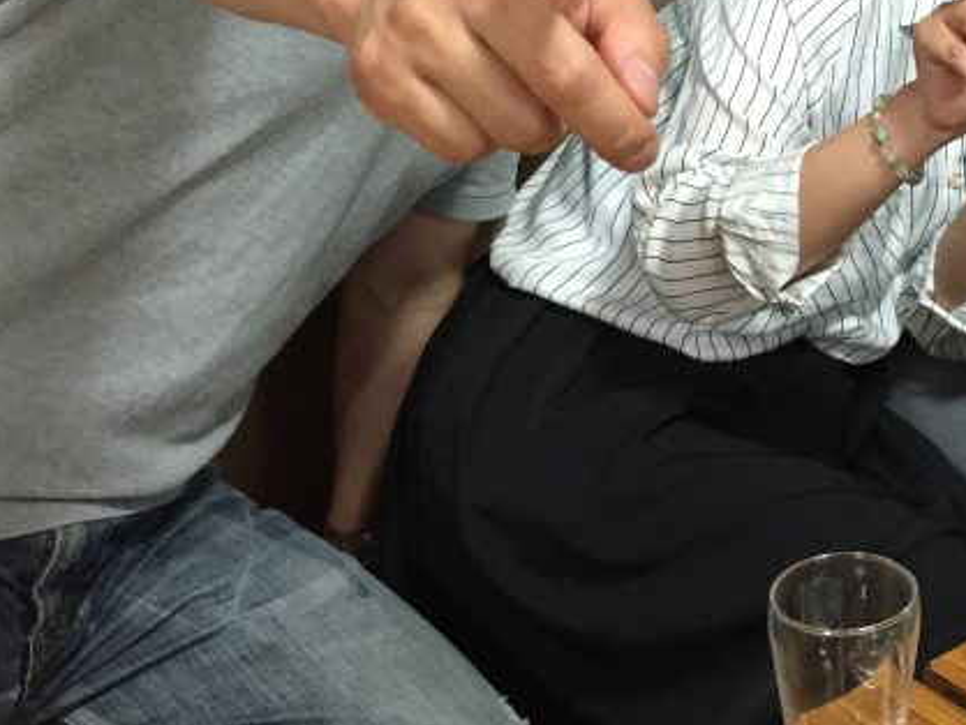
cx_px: 989
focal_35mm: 71
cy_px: 115
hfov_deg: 25.8
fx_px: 1982
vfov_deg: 20.4
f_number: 2.2
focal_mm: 4.15
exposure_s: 1/17
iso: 250
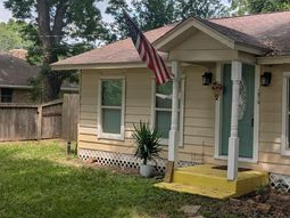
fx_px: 394
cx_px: 249
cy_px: 99
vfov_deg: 30.8
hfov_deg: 38.3
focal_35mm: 47
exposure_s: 1/6098
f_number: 1.68
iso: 21
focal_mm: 6.9
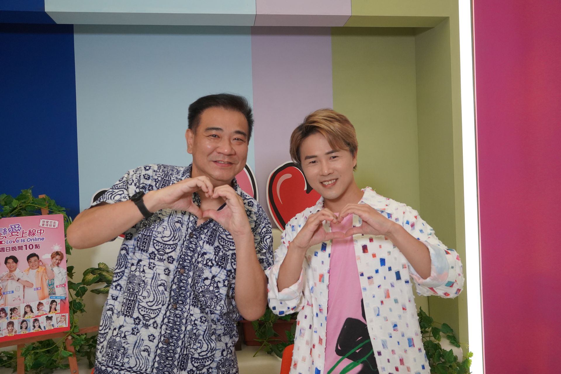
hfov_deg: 59.5
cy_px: 187
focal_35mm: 32
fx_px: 491
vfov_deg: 41.7
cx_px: 280
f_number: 4
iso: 1250
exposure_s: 1/160
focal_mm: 21
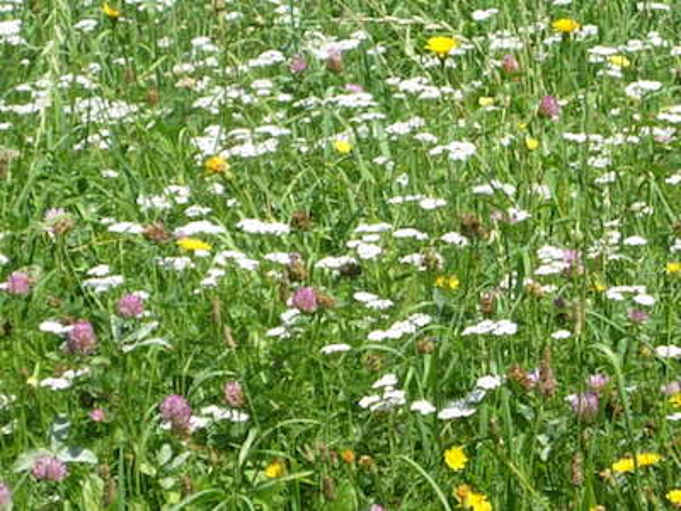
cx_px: 340
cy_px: 256
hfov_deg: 15.6
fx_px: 2479
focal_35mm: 126
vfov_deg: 11.8
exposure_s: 1/264
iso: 50
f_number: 5.3
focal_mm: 26.3
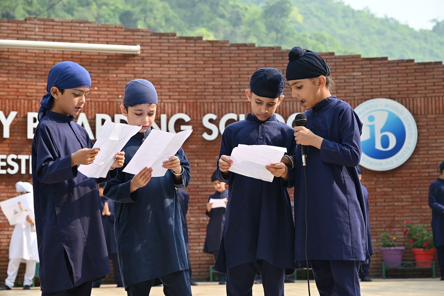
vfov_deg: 17.3
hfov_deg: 25.7
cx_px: 222
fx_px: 974
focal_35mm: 79
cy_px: 148
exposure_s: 1/160
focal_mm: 79
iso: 125
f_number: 6.3
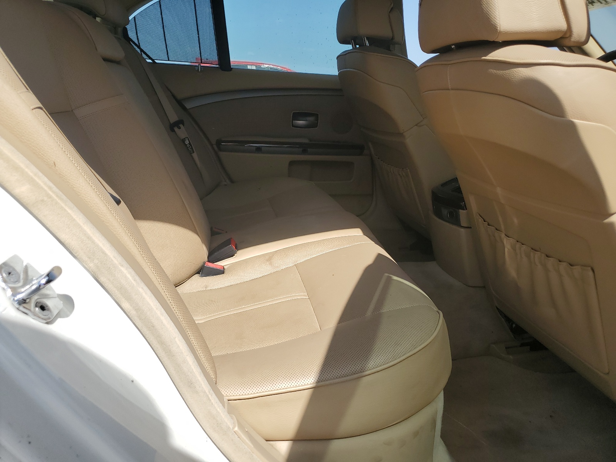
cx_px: 308
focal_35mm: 26
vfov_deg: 53.1
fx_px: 463
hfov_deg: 67.3
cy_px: 231
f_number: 1.5
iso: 50
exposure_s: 1/2500
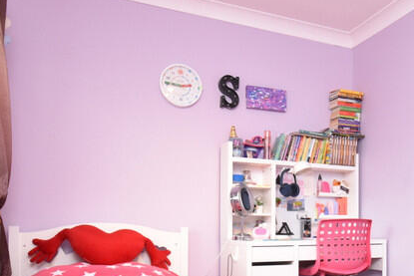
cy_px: 209
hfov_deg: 49.8
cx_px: 310
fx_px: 426
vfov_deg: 35.1
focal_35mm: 37
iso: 1100
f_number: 8
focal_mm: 10
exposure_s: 1/60
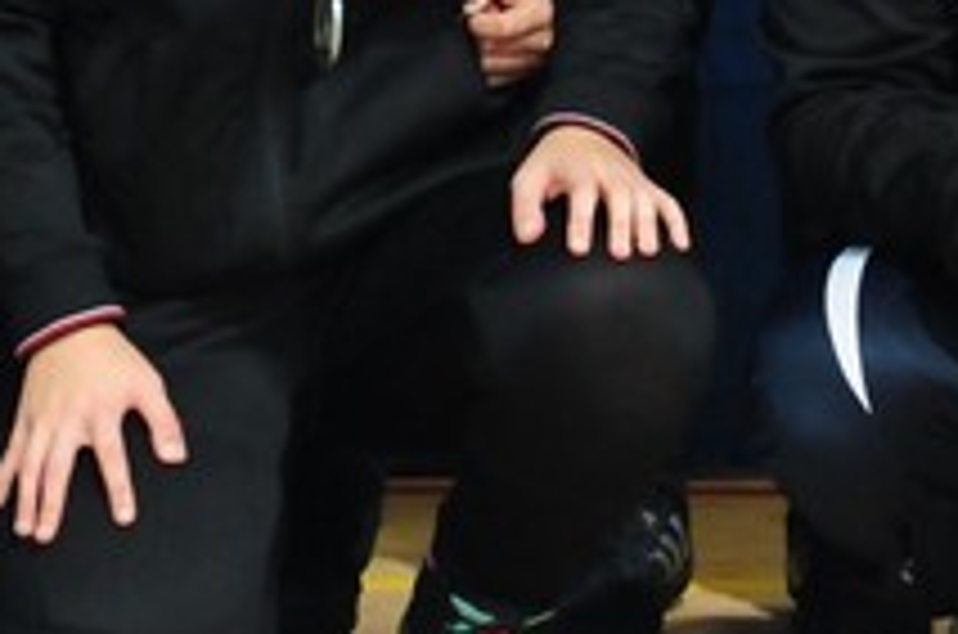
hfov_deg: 4.2
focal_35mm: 493
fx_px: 13090
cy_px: -647
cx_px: 445
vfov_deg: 2.8
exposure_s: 1/60
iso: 1600
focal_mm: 70
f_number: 4
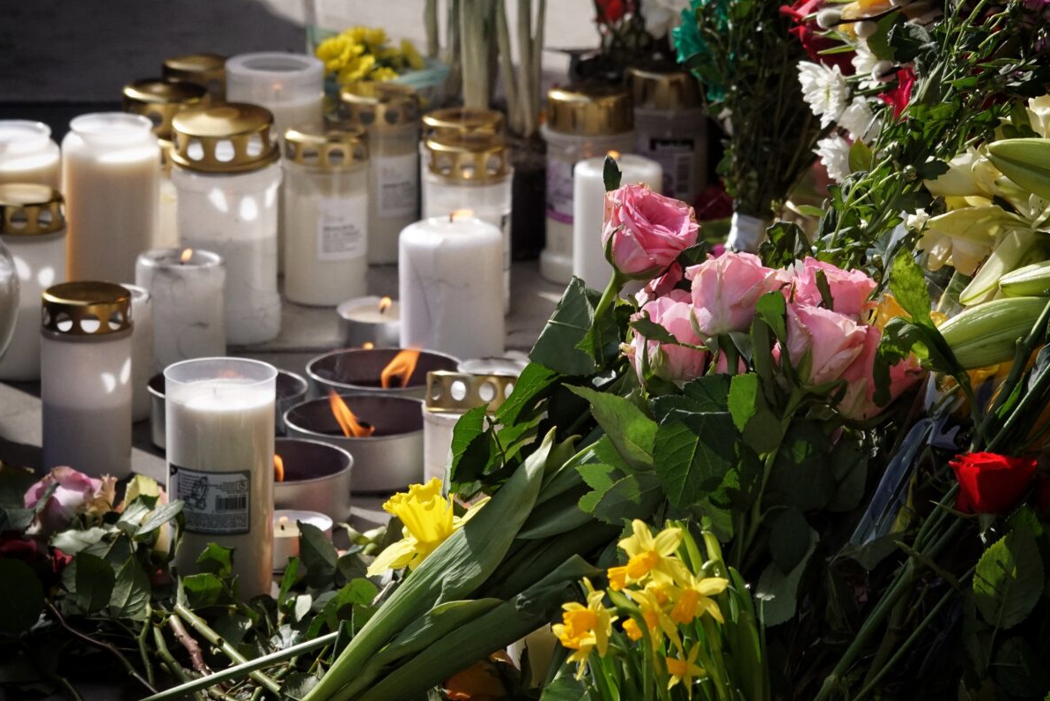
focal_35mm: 302
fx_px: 8809
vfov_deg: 4.6
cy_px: 254
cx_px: 418
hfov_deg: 6.8
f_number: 10
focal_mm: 150
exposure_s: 1/800
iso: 640
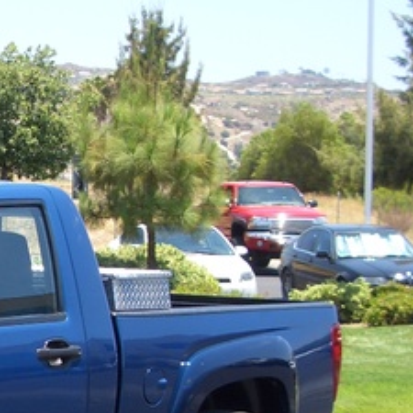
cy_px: 411
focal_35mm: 123
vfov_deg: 14.0
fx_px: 1660
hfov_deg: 13.5
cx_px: -162
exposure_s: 1/320
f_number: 3.1
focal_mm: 8.2
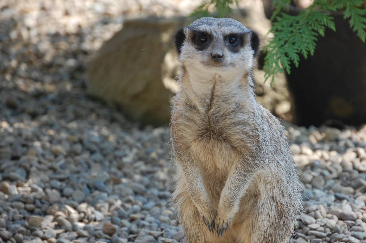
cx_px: 229
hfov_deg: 6.6
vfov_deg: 4.4
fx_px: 3187
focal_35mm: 314
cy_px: 148
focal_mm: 145
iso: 400
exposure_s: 1/500
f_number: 5.3
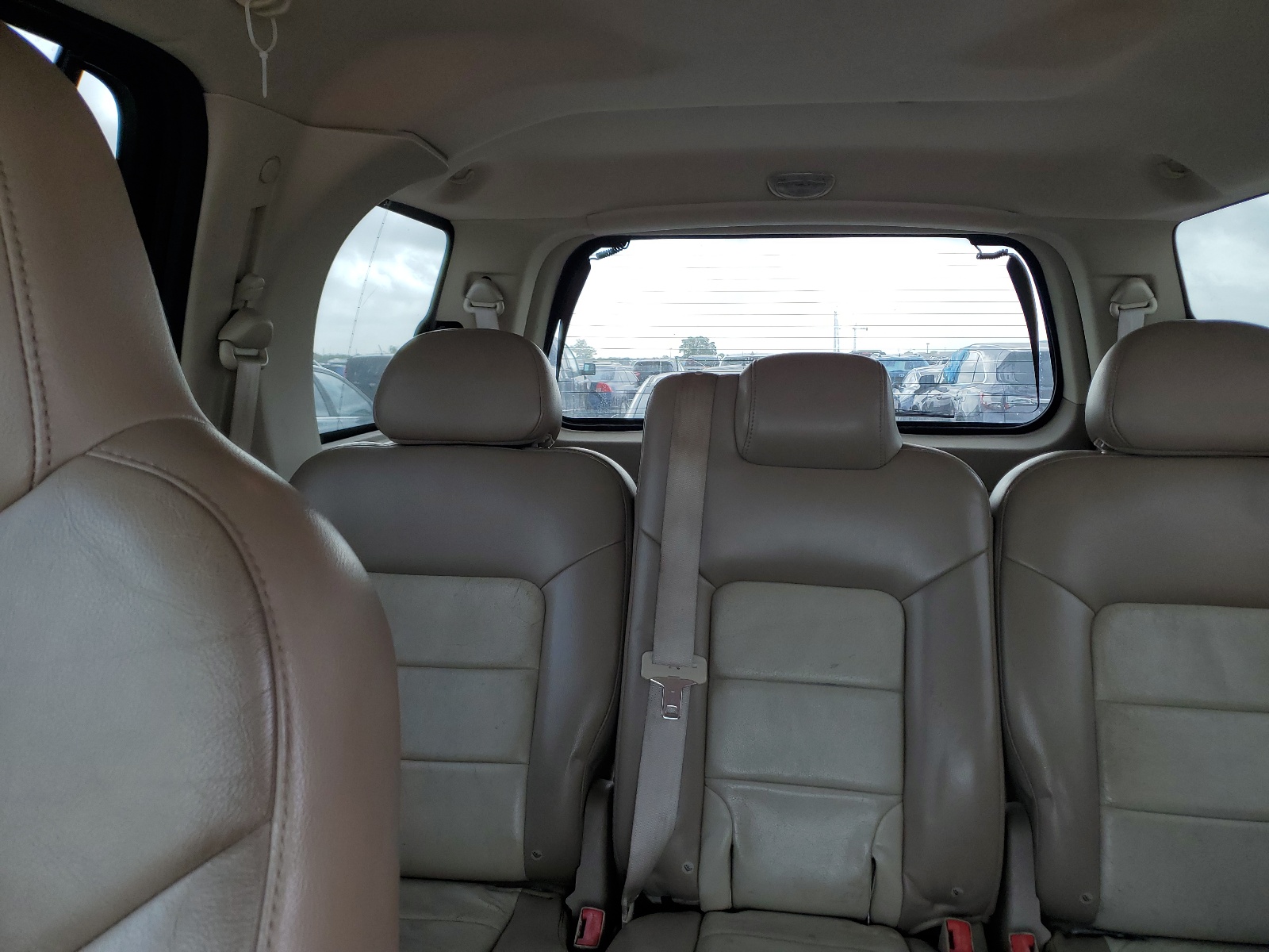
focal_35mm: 26
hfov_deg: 67.3
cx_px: 634
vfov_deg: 53.1
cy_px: 476
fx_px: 953
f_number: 1.5
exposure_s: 1/286
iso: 50
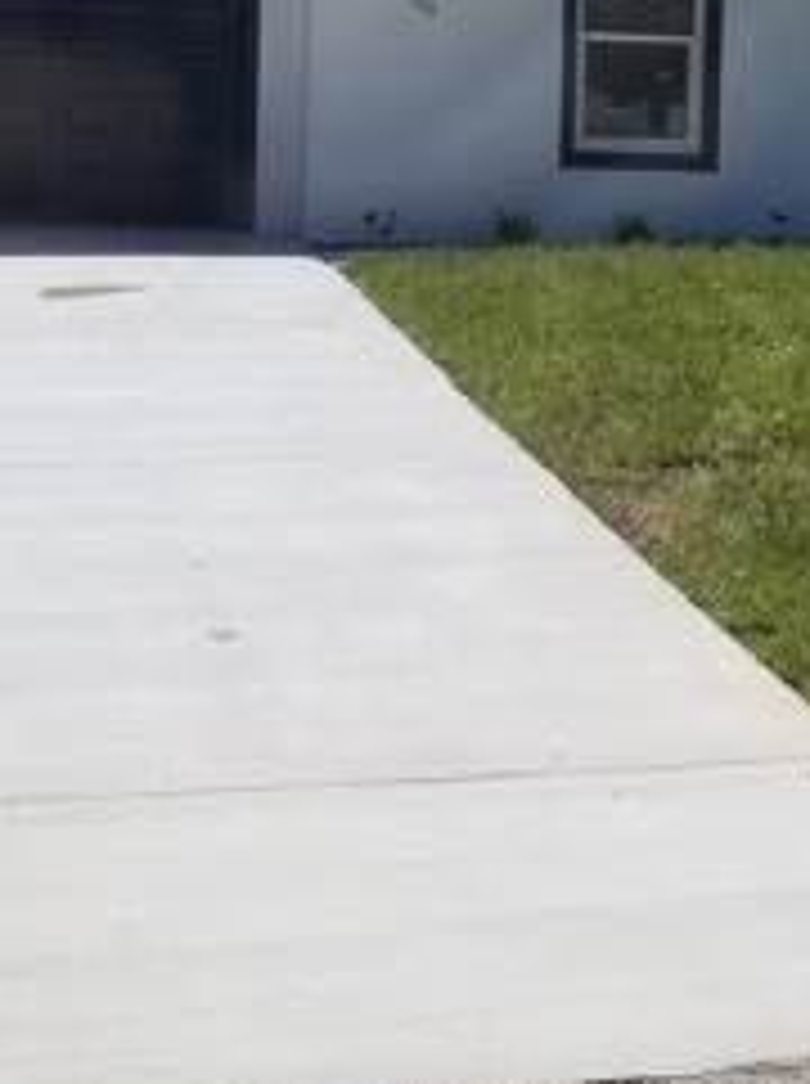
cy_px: 144
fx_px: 2596
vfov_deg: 23.1
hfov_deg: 17.6
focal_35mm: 83
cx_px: 612
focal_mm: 4.25
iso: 50
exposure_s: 1/3128
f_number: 1.7
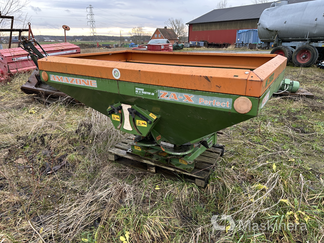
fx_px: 225
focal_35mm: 24
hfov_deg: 71.6
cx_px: 162
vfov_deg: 56.8
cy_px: 122
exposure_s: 1/121
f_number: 1.78
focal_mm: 6.86
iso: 125
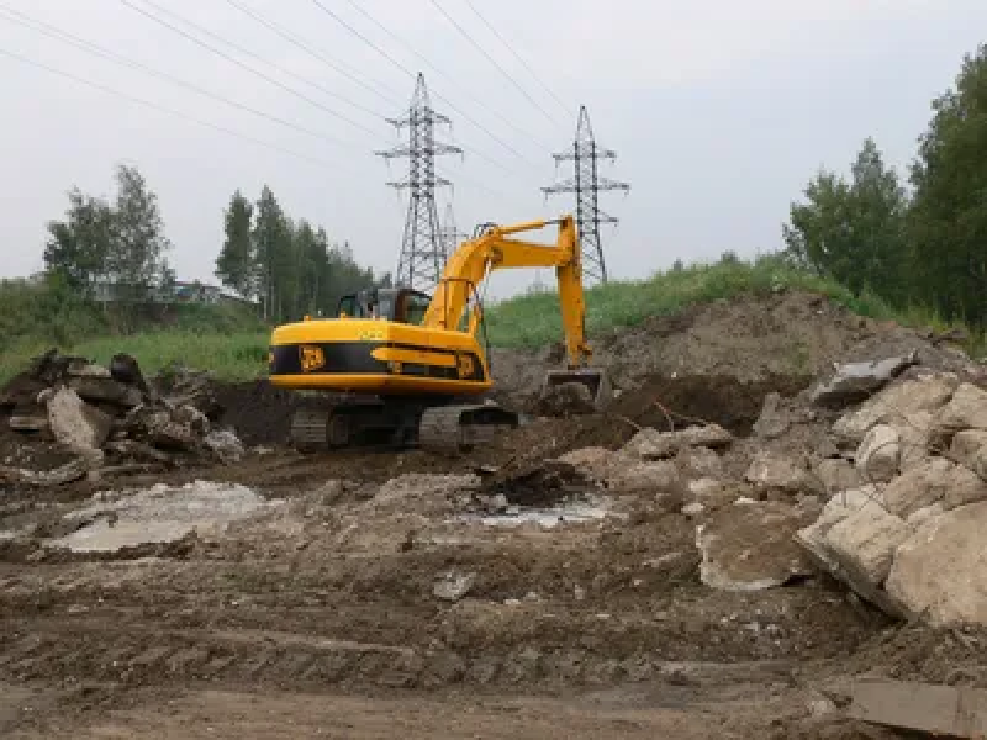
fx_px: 998
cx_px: 494
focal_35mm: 35
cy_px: 370
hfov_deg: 52.6
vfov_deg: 40.7
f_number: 5.6
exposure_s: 1/160
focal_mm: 7.4
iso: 80
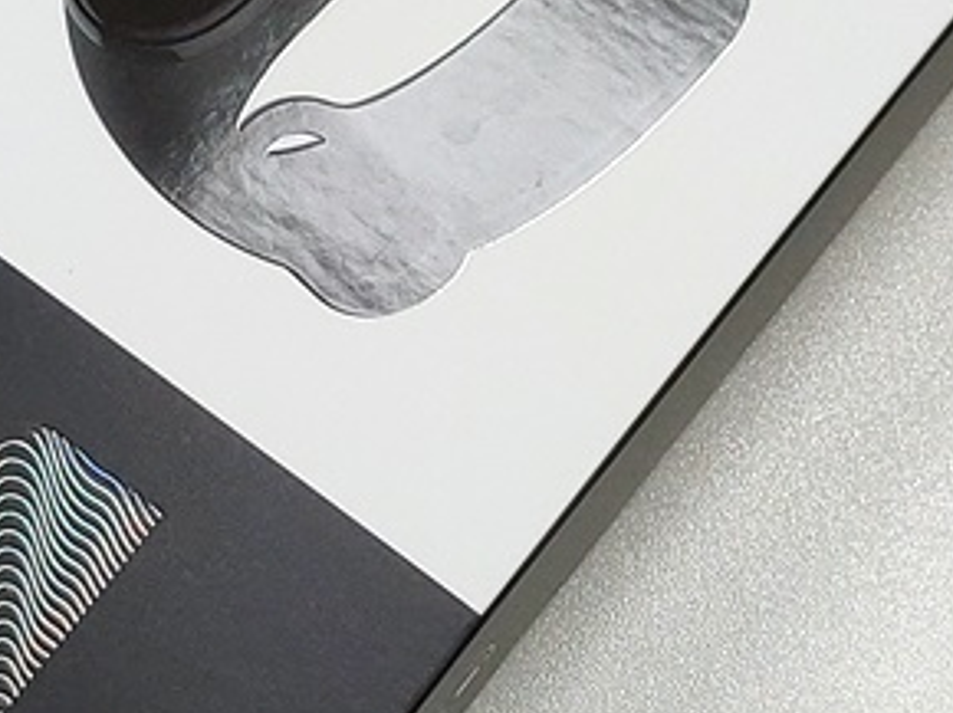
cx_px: 81
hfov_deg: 31.1
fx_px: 1623
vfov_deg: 24.7
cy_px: 288
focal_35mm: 59
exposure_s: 1/120
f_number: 1.8
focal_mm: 4.22
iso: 158
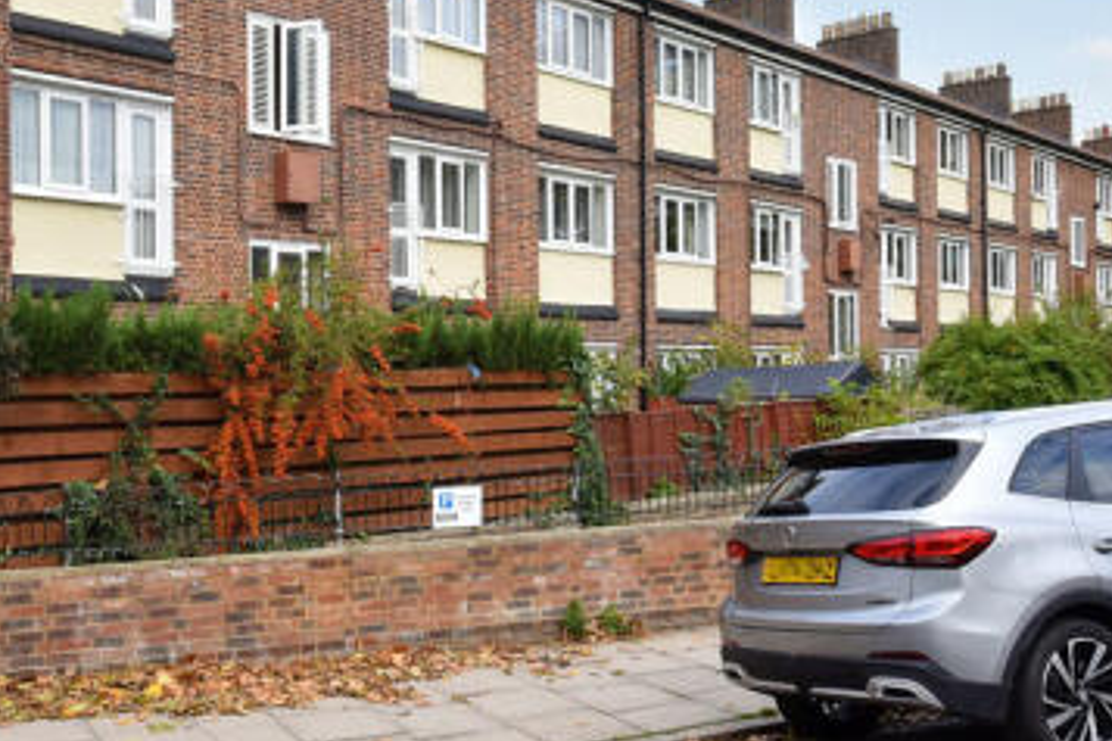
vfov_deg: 29.5
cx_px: 315
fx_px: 1359
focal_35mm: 44
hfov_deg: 43.4
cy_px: 111
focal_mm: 24
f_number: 14
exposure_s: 1/40
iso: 100
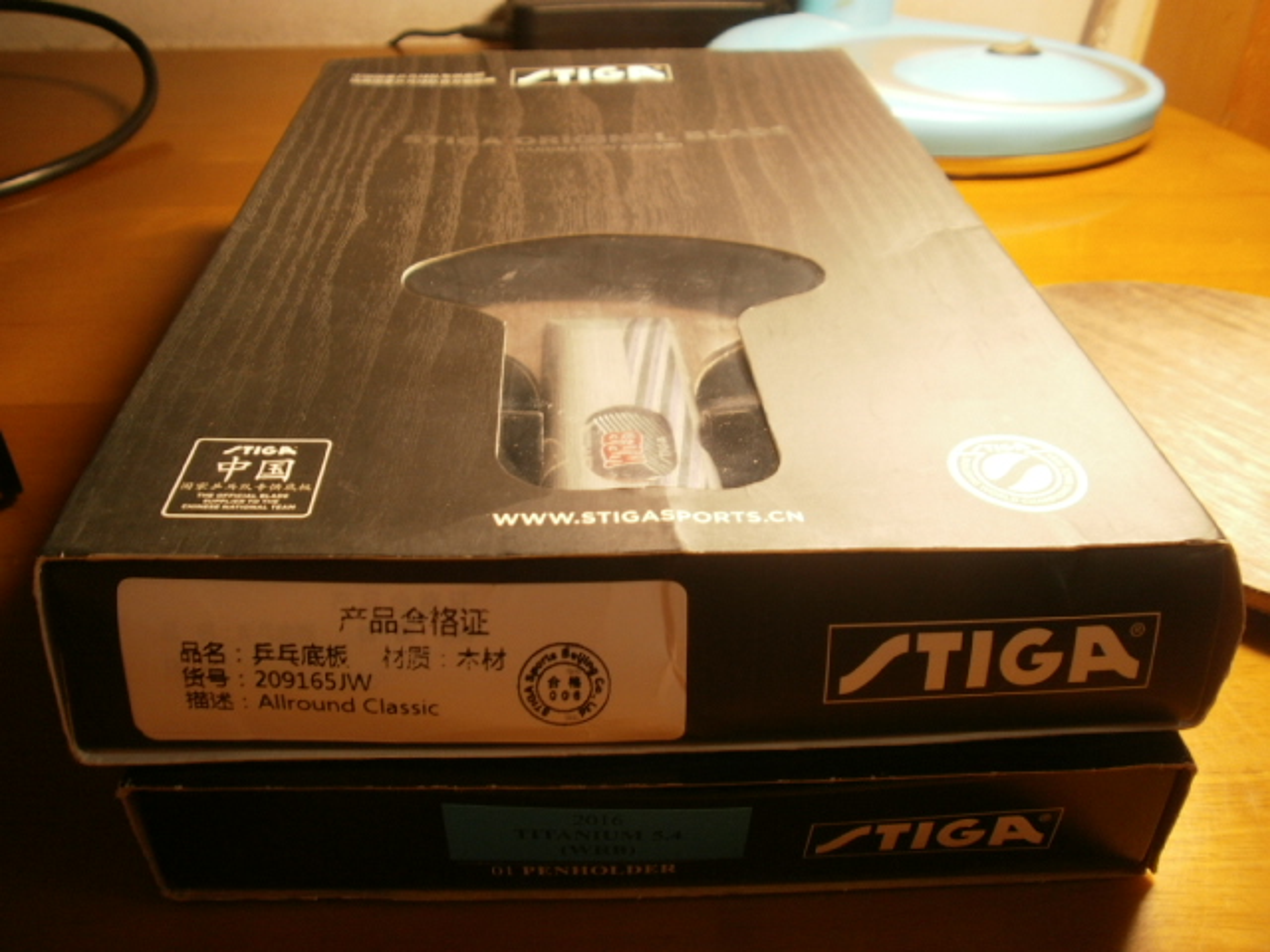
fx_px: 1137
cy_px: 476
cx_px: 635
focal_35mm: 31
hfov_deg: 58.4
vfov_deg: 45.4
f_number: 2.9
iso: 125
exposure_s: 1/6
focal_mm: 5.45
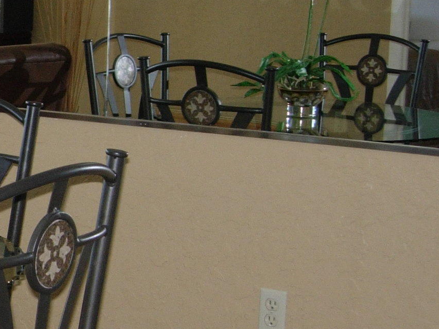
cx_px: -138
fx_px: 1458
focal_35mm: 115
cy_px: 186
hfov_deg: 16.2
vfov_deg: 12.9
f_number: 2.8
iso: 79
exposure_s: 1/148
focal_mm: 7.8
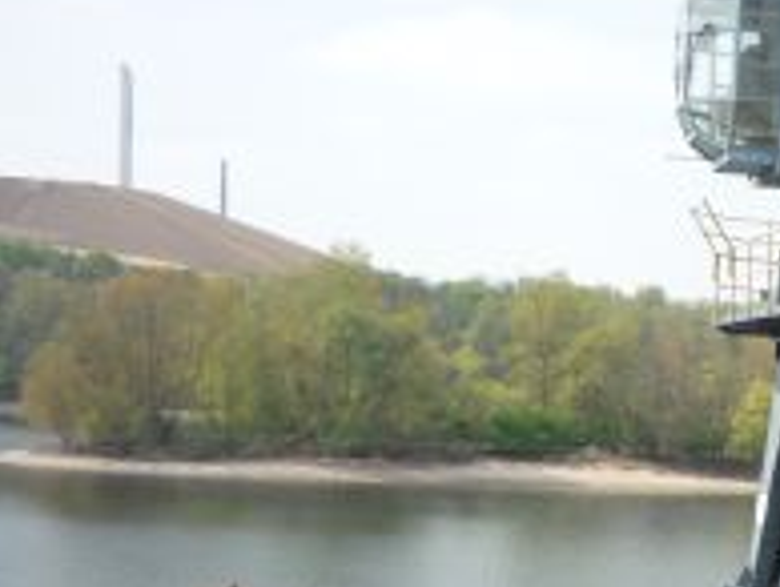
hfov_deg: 23.0
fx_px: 1782
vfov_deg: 18.1
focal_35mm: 79
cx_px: 897
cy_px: 615
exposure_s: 1/400
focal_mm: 5.2
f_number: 4.5
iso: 100
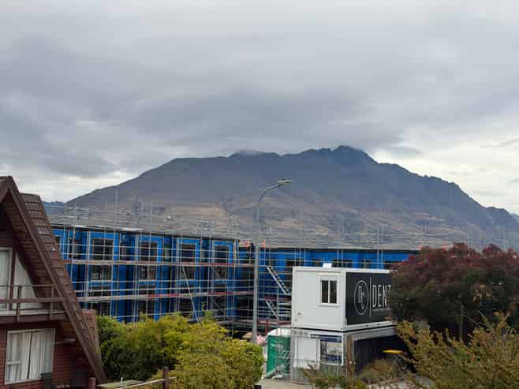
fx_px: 719
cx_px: 260
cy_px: 194
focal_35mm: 48
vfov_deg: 30.2
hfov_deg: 39.7
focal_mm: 6.76
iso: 64
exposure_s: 1/549
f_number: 1.78
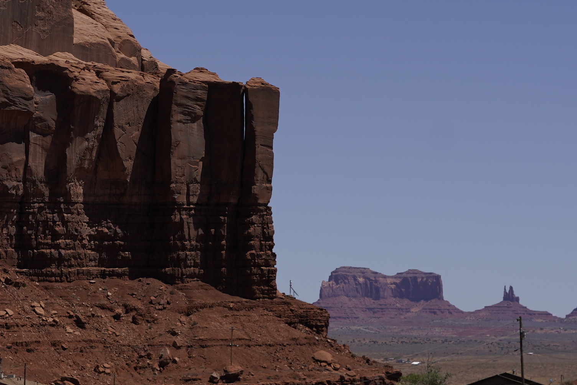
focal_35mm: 144
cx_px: 141
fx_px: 2308
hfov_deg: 14.2
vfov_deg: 9.5
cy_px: 313
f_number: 5
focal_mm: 55
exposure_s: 1/2000
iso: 100
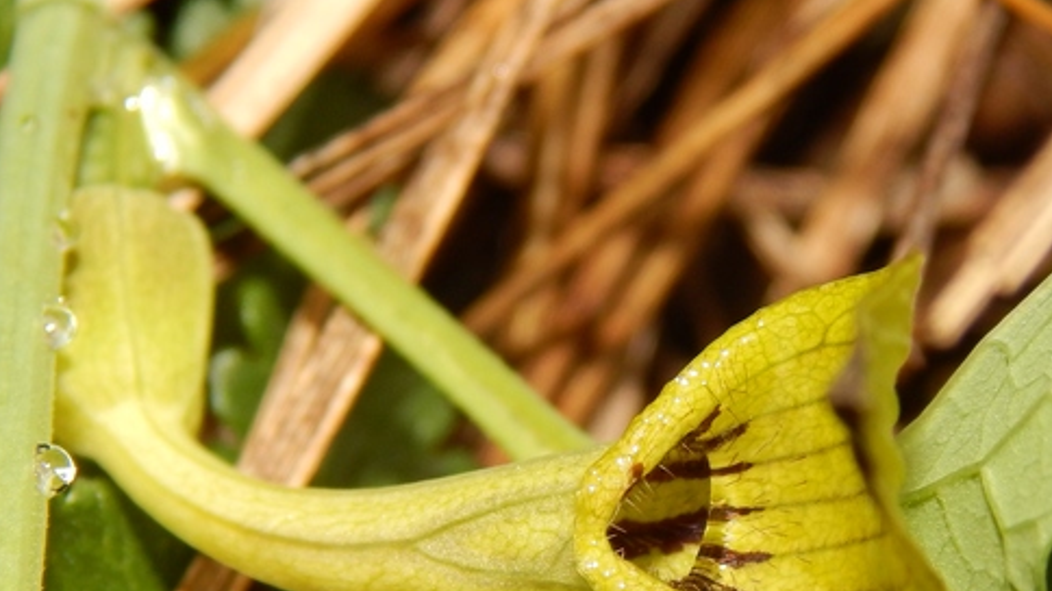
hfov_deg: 13.9
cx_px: 672
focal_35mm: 154
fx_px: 4295
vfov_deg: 7.9
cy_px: 518
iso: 125
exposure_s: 1/40
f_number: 8.4
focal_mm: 13.5
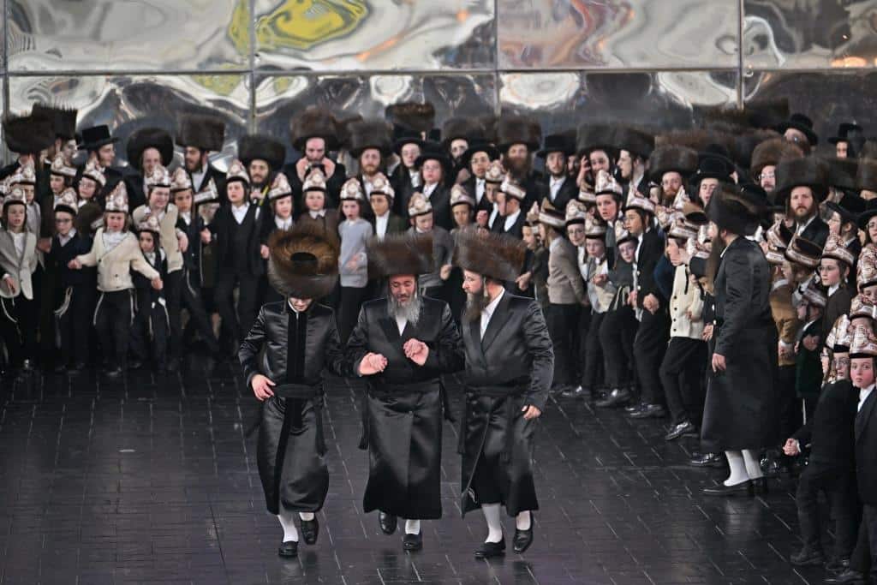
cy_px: 292
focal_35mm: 165
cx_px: 438
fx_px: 4020
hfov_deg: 12.5
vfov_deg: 8.3
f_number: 2.8
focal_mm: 165
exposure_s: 1/500
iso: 1250
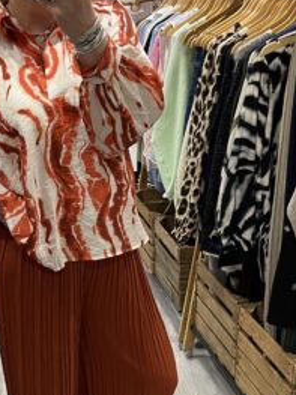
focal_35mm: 38
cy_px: 237
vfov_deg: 48.7
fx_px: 434
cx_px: 89
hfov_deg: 37.1
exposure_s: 1/50
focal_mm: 5.1
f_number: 1.6
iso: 160
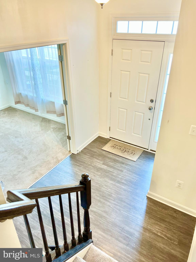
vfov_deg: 67.3
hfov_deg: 53.1
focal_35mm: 26
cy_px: 131
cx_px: 98
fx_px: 196
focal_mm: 5.7
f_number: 1.5
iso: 125
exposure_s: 1/120
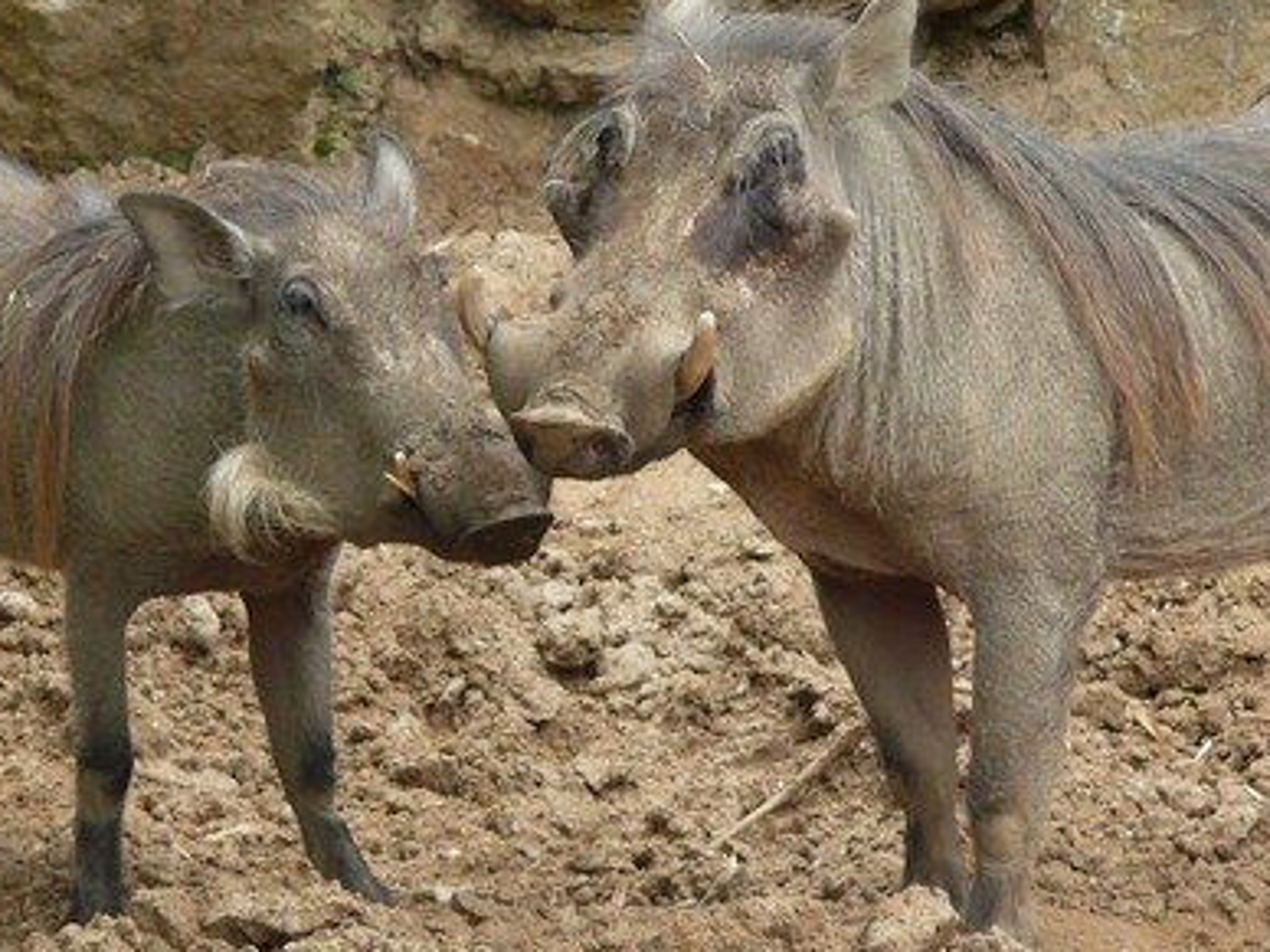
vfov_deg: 3.8
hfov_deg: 5.0
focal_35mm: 396
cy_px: 330
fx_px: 14529
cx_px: 504
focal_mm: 43.4
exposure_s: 1/125
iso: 200
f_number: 3.6
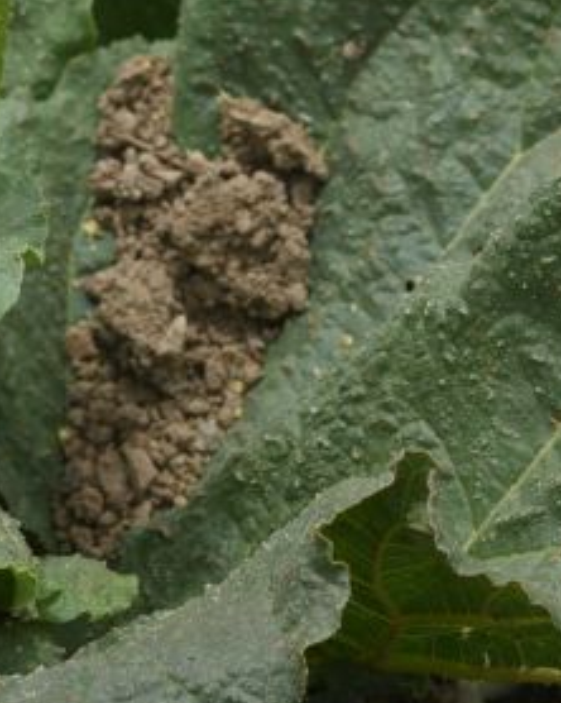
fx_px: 5111
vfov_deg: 7.8
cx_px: -71
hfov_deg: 6.3
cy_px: -183
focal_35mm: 246
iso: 160
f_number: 9
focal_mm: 56
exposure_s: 1/320
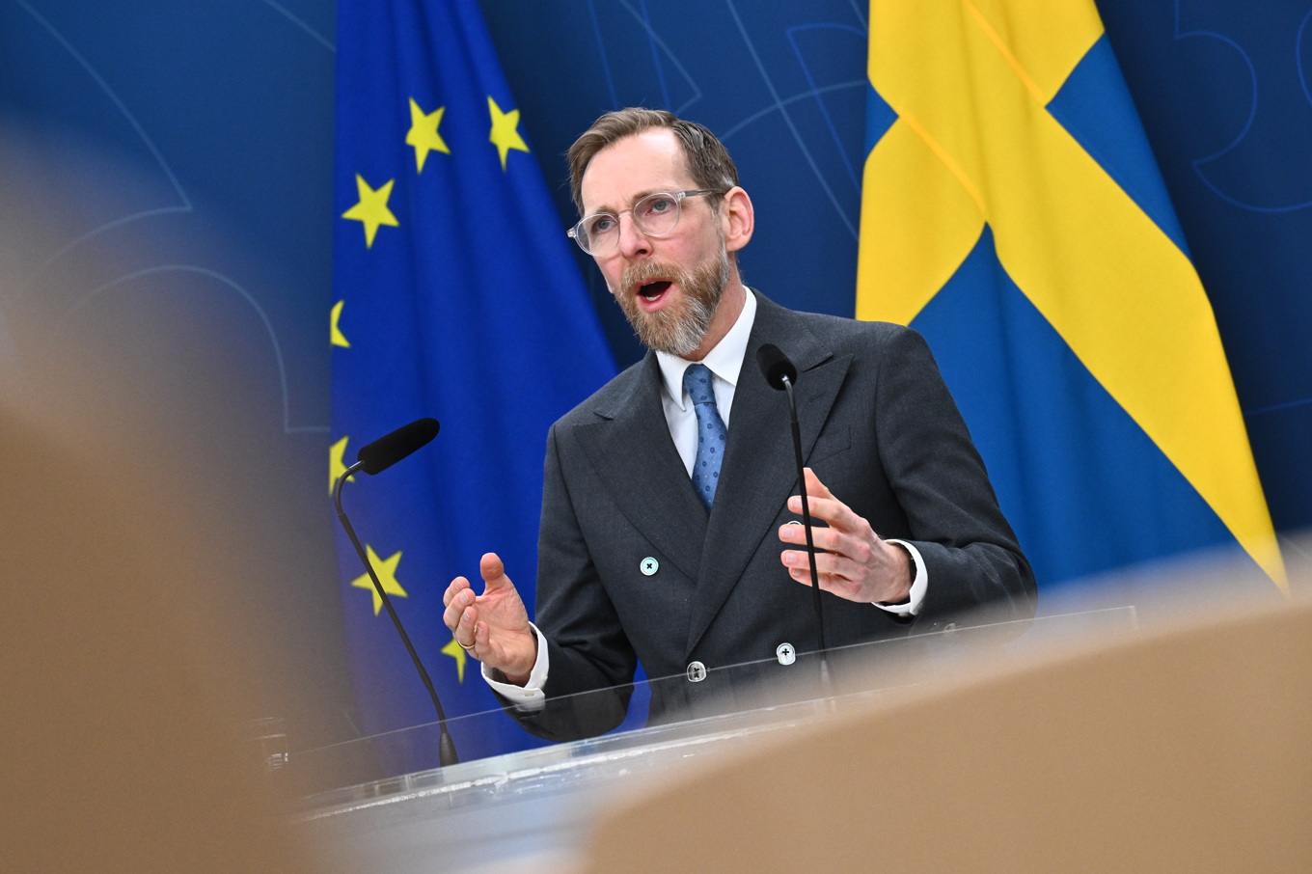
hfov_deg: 15.2
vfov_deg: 10.2
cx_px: 656
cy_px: 437
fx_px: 4919
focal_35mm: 135
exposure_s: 1/400
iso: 3200
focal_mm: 135
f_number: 5.6
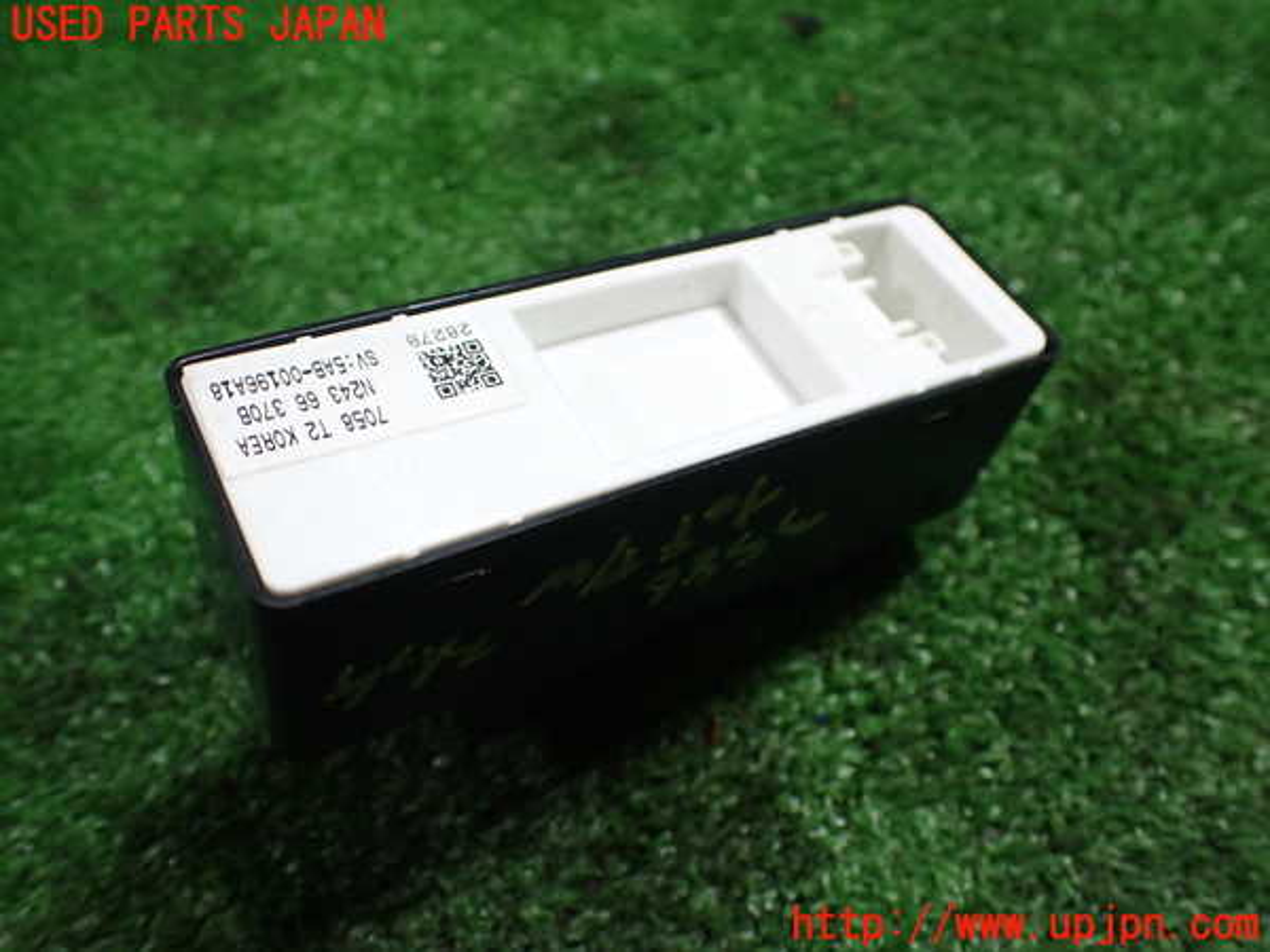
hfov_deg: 60.0
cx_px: 635
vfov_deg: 46.8
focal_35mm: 30
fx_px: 1101
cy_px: 476
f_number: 2.3
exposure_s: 1/125
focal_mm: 5.4
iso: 640
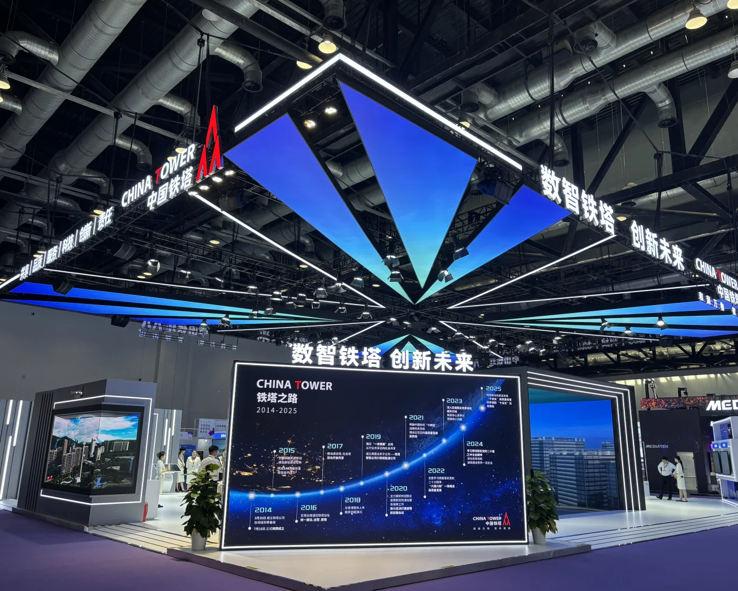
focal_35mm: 28
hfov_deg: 62.2
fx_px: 612
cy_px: 297
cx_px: 378
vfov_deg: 51.5
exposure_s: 1/120
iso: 50
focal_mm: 5.96
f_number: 1.6
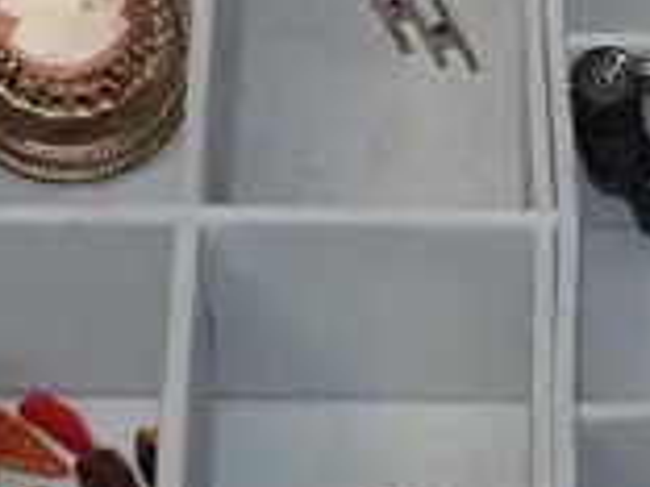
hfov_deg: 9.4
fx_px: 3943
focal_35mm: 210
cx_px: 625
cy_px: -250
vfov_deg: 7.0
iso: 2500
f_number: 5.6
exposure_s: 1/160
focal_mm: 16
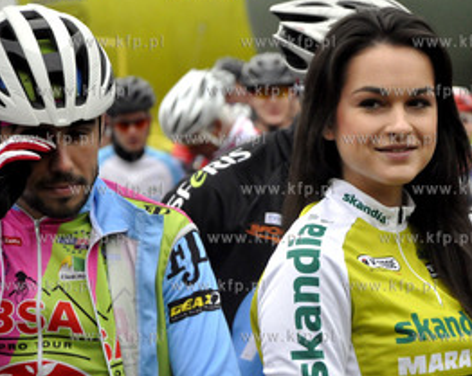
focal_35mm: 226
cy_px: 212
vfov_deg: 6.8
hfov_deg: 8.6
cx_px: 351
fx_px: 3150
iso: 3200
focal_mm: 105
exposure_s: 1/1600
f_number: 6.3
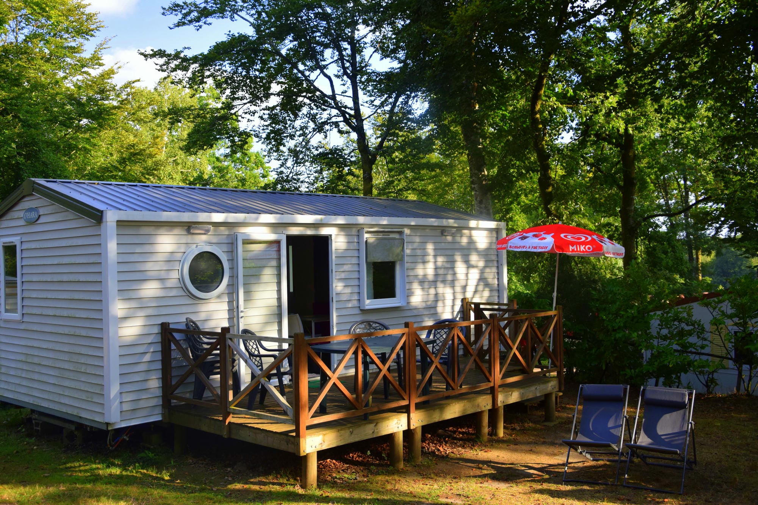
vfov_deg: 35.5
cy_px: 252
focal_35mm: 38
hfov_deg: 51.3
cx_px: 379
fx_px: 789
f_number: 4
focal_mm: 25
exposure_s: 1/1000
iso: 500
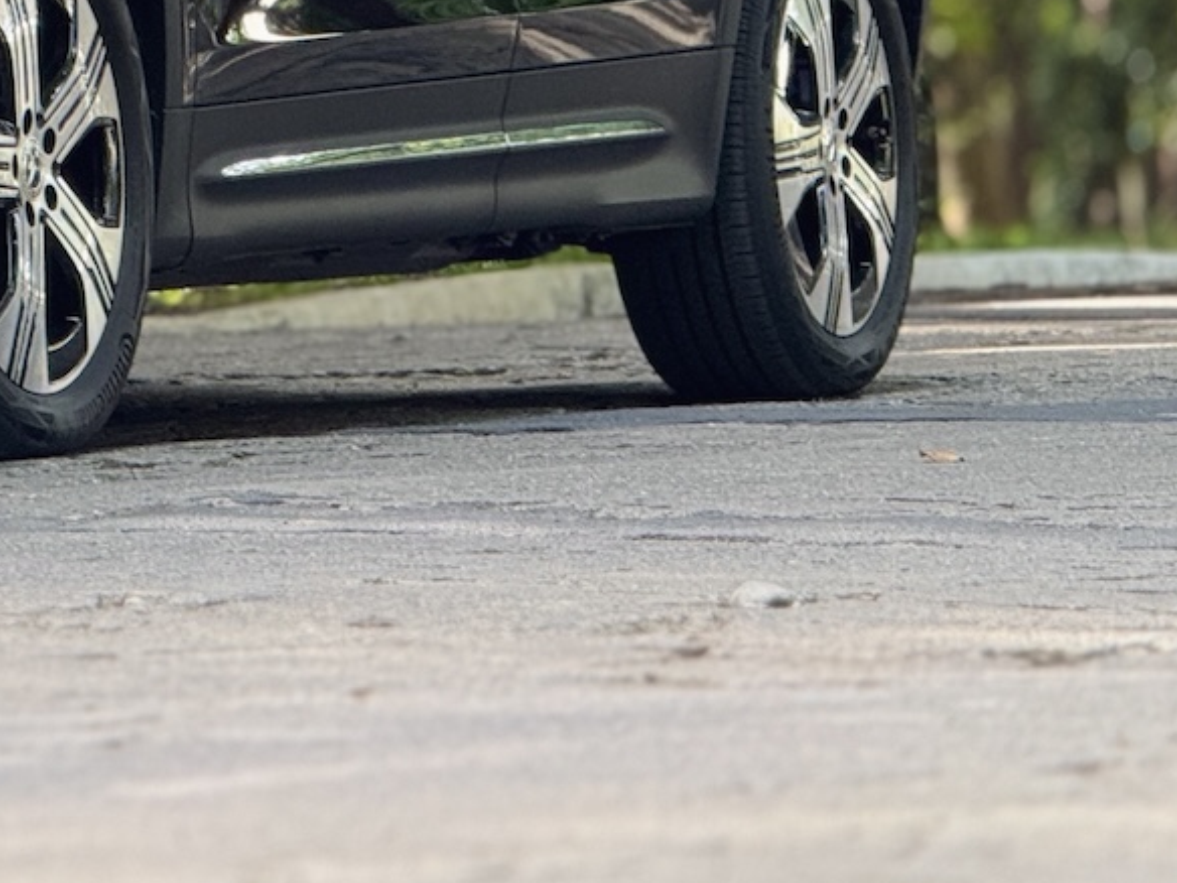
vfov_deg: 4.5
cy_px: -296
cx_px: -335
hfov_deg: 6.0
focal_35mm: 329
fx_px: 11187
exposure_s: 1/99
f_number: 2.8
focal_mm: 15.66
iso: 250
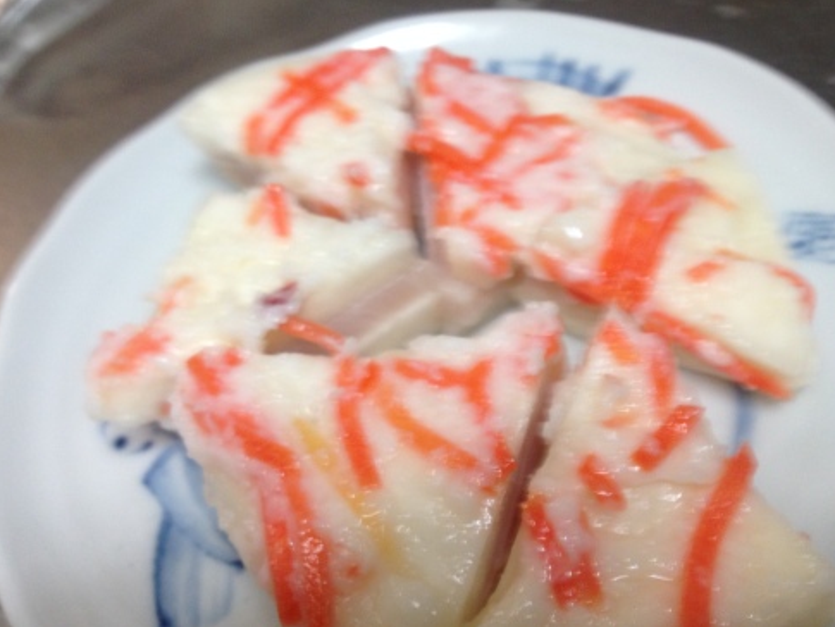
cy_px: 313
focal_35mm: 34
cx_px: 413
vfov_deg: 41.8
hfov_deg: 53.9
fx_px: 820
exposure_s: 1/20
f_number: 2.4
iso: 100
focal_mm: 4.12
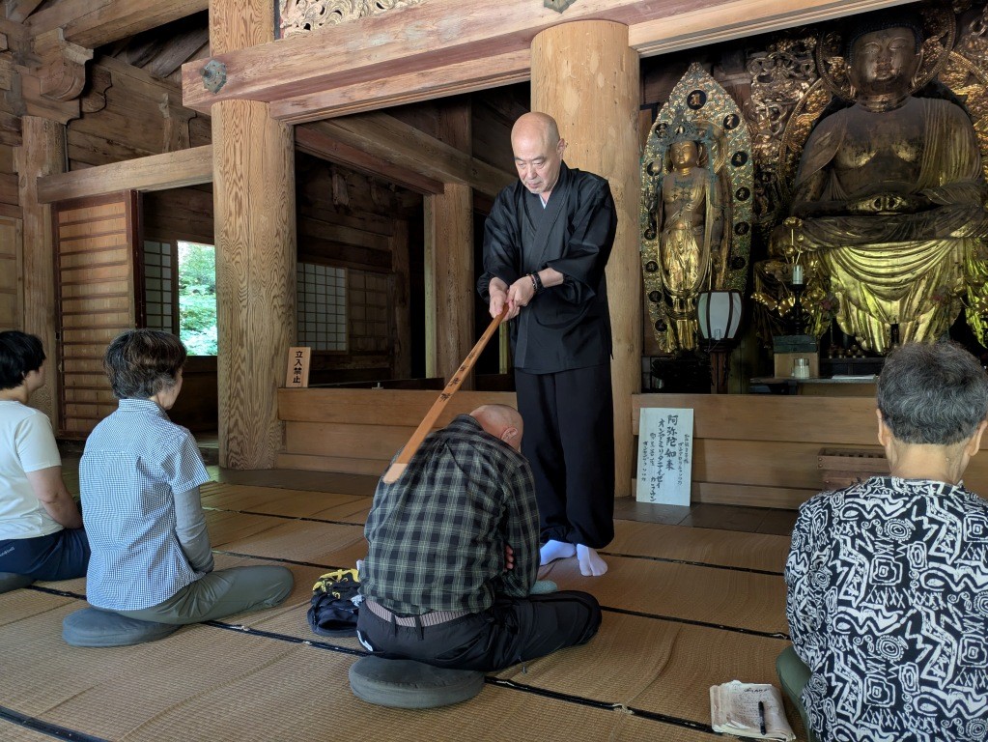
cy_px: 371
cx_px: 494
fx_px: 714
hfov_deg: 69.4
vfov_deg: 54.9
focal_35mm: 25
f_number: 1.89
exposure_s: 1/30
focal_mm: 5.43
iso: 456
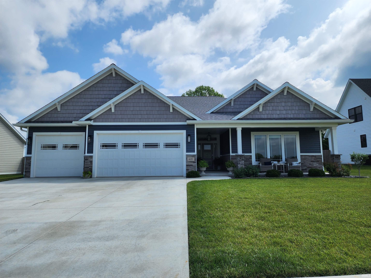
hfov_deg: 73.9
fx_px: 247
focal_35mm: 23
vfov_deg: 58.9
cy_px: 139
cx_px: 186
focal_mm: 6.4
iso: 12
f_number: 1.8
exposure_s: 1/1973
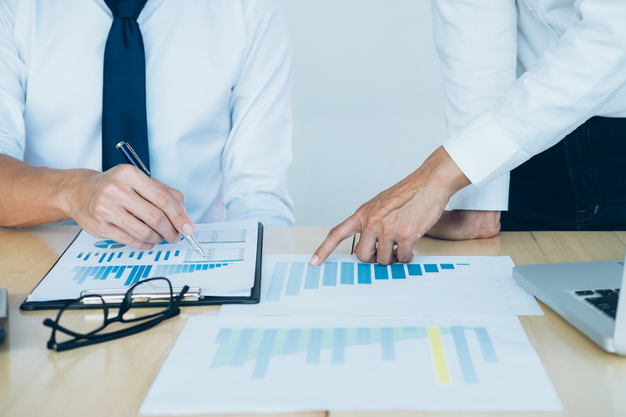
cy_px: 208
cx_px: 313
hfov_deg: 37.5
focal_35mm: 53
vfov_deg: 25.5
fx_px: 922
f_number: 3.2
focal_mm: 35
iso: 250
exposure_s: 1/180
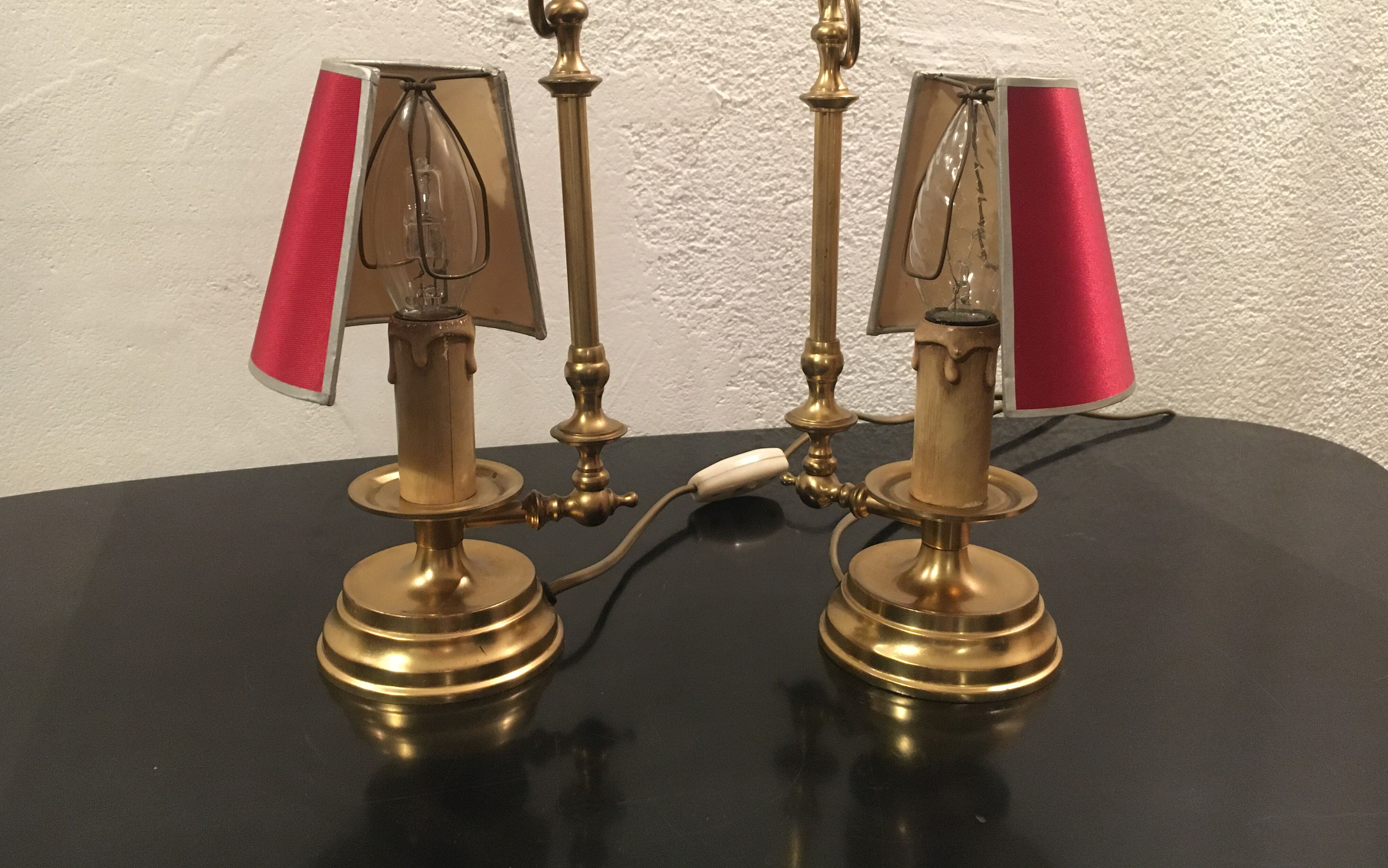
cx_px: 691
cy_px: 391
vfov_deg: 40.6
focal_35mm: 31
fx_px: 1173
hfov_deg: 61.2
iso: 250
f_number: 2.2
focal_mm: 4.15
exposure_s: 1/17
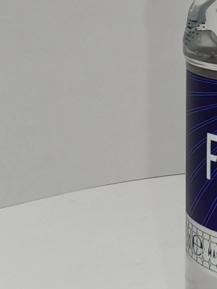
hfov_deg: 14.5
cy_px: 51
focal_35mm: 100
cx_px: 232
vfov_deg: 19.4
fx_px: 836
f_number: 2.2
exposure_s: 1/100
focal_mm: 1.96
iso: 50
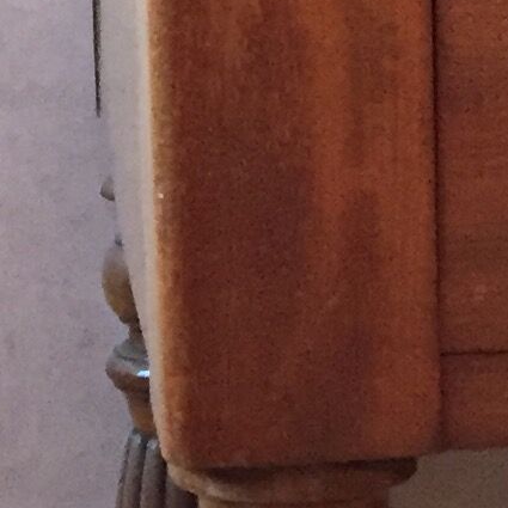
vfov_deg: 8.9
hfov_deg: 8.9
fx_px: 3271
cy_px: 374
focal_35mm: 197
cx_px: 67
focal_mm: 4.15
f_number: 2.2
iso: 250
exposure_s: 1/25
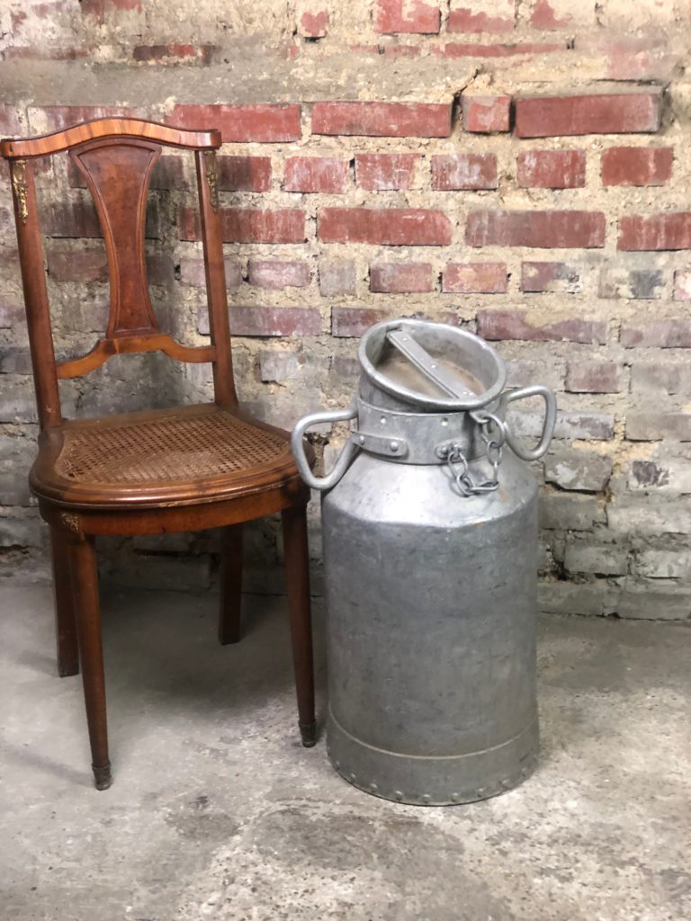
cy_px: 460
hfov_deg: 28.0
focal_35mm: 52
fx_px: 1384
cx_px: 346
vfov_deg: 36.8
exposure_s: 1/33
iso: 125
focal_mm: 6
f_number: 2.4
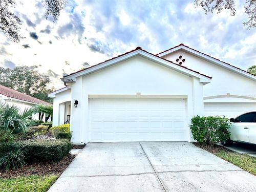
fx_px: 177
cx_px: 128
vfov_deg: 56.8
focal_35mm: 24
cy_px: 96
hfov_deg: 71.6
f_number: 1.78
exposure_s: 1/541
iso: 80
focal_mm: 6.86
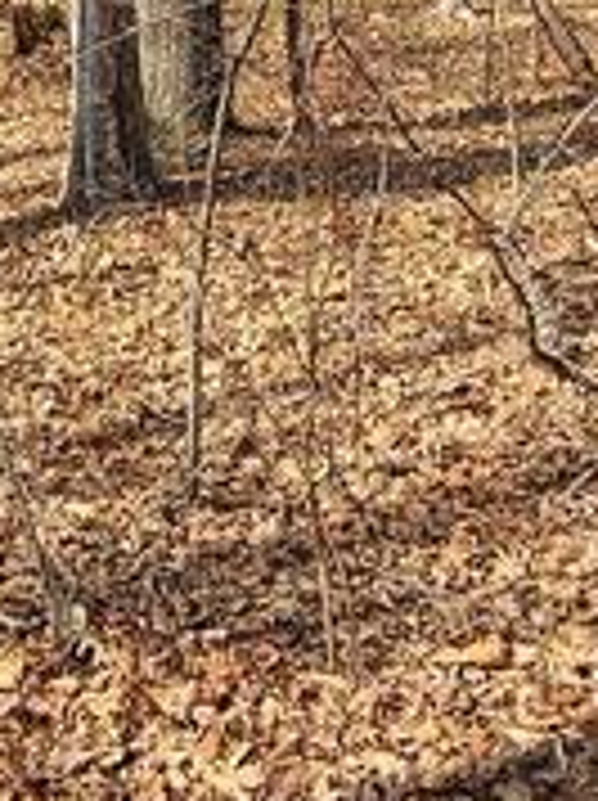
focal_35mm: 79
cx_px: 63
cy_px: -342
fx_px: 1824
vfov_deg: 21.4
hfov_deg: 18.3
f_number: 2.2
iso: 50
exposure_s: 1/775
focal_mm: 2.2
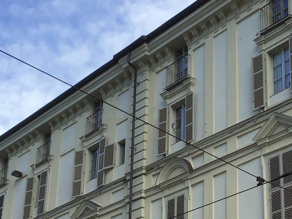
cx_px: 143
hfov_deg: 22.2
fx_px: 742
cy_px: 155
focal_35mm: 88
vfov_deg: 16.7
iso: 25
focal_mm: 3.3
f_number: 2.4
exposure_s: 1/550
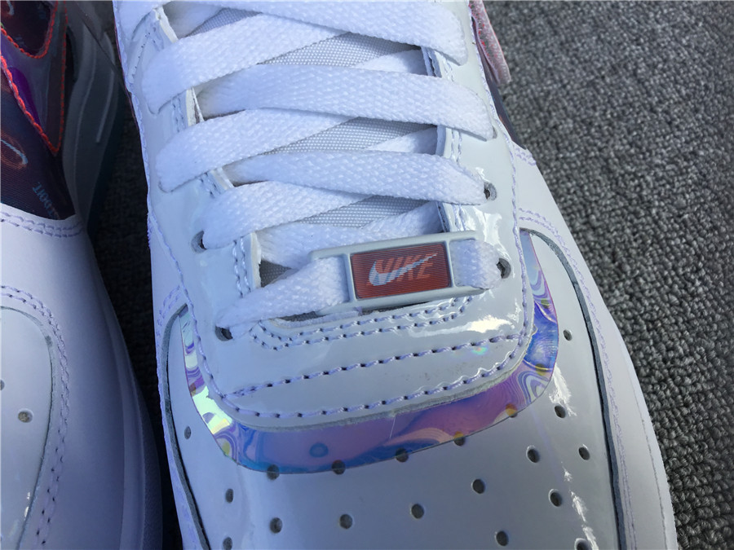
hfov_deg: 58.4
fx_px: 657
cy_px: 275
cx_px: 367
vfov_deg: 45.4
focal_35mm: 31
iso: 25
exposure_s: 1/401
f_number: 2.4
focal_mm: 3.3
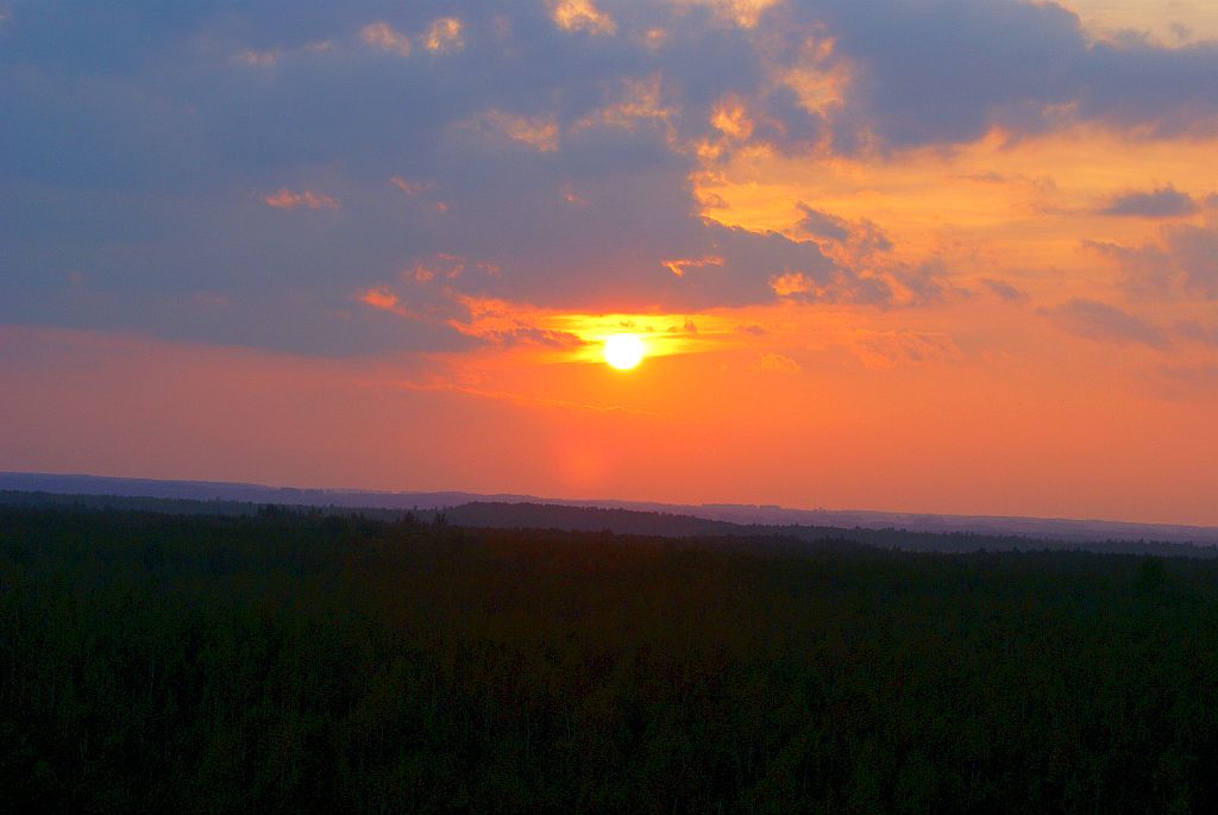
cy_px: 408
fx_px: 3810
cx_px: 609
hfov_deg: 18.2
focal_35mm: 112
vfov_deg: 12.2
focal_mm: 75
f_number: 9
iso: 100
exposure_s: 1/160
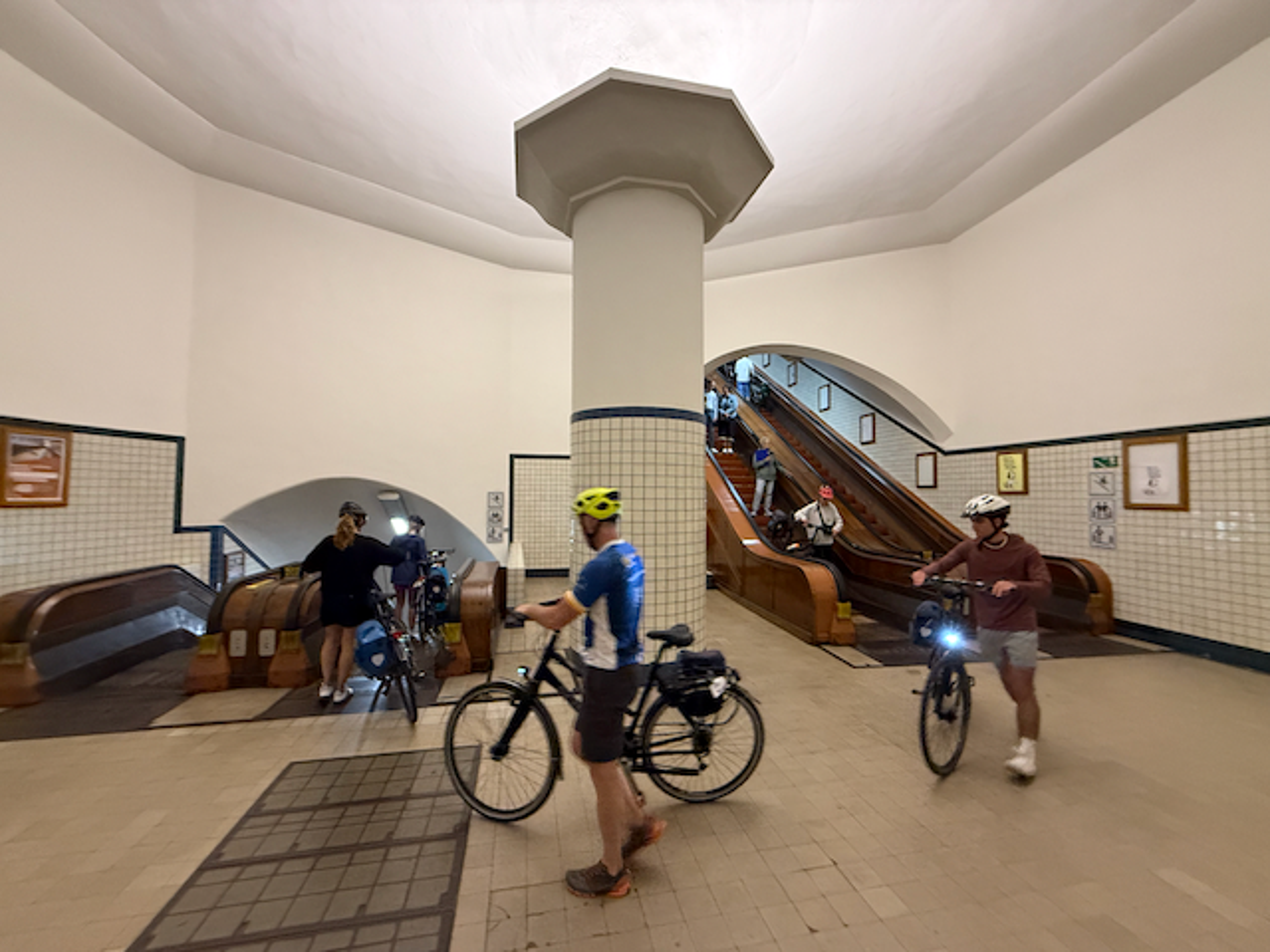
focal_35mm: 14
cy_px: 476
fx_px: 514
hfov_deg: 102.1
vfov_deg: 85.7
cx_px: 635
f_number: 2.2
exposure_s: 1/50
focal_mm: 2.22
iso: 500
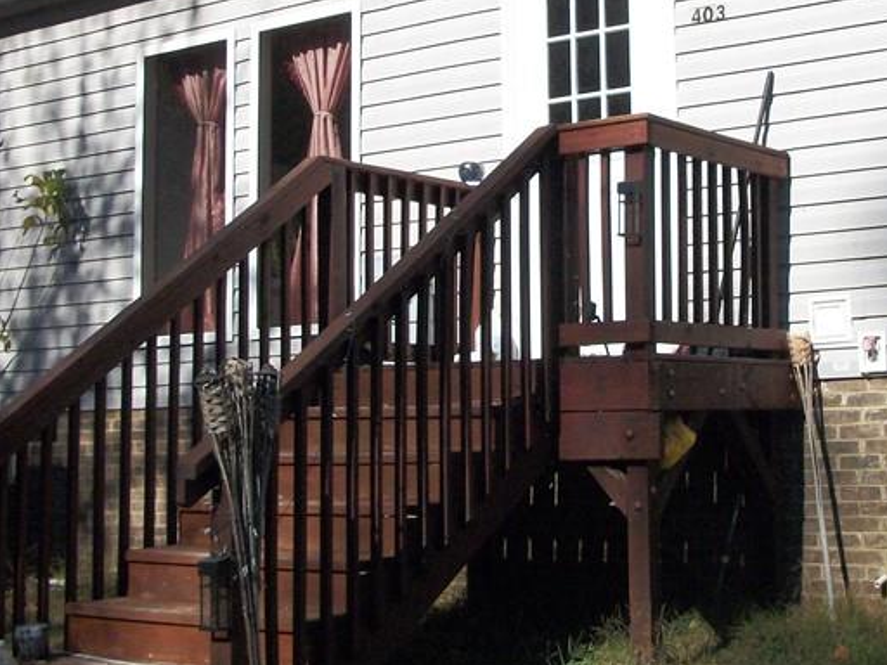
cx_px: 579
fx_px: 1640
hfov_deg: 30.1
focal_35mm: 64
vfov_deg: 22.9
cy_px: 258
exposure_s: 1/500
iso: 200
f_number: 8.8
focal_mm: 5.7
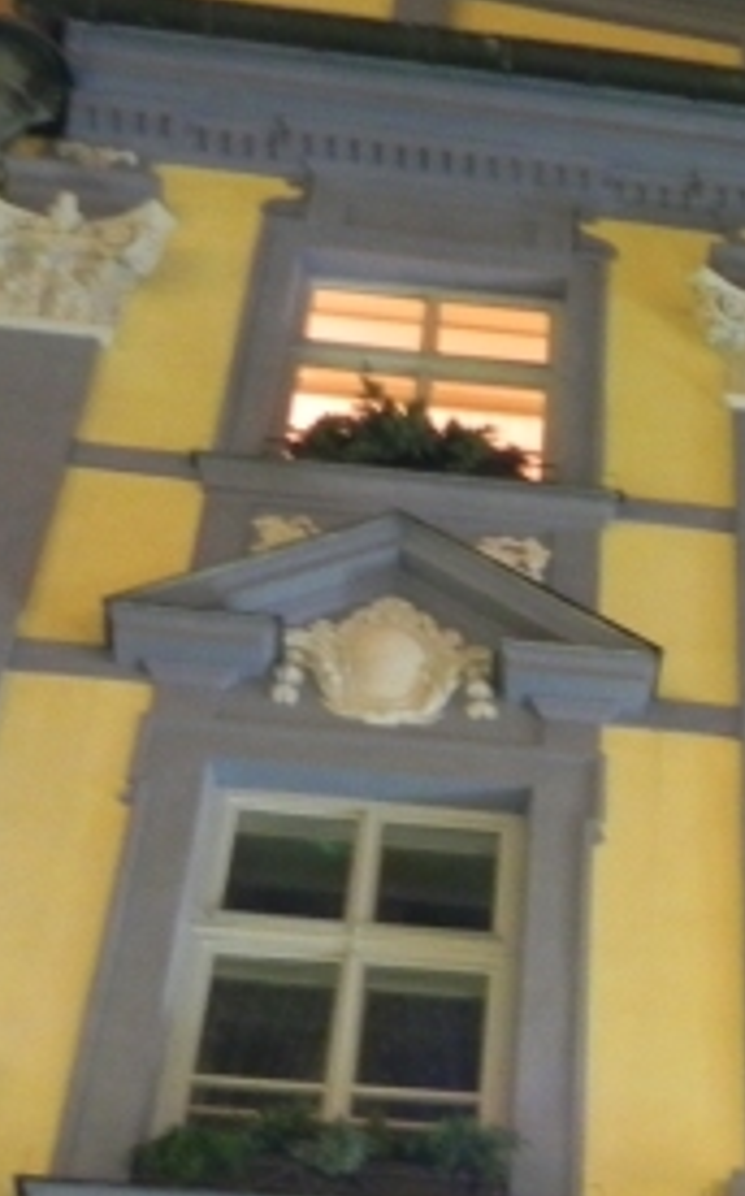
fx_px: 2604
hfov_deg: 15.5
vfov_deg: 25.0
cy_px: 1105
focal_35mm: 80
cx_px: 970
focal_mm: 4.6
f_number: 2.8
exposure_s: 1/2
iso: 400
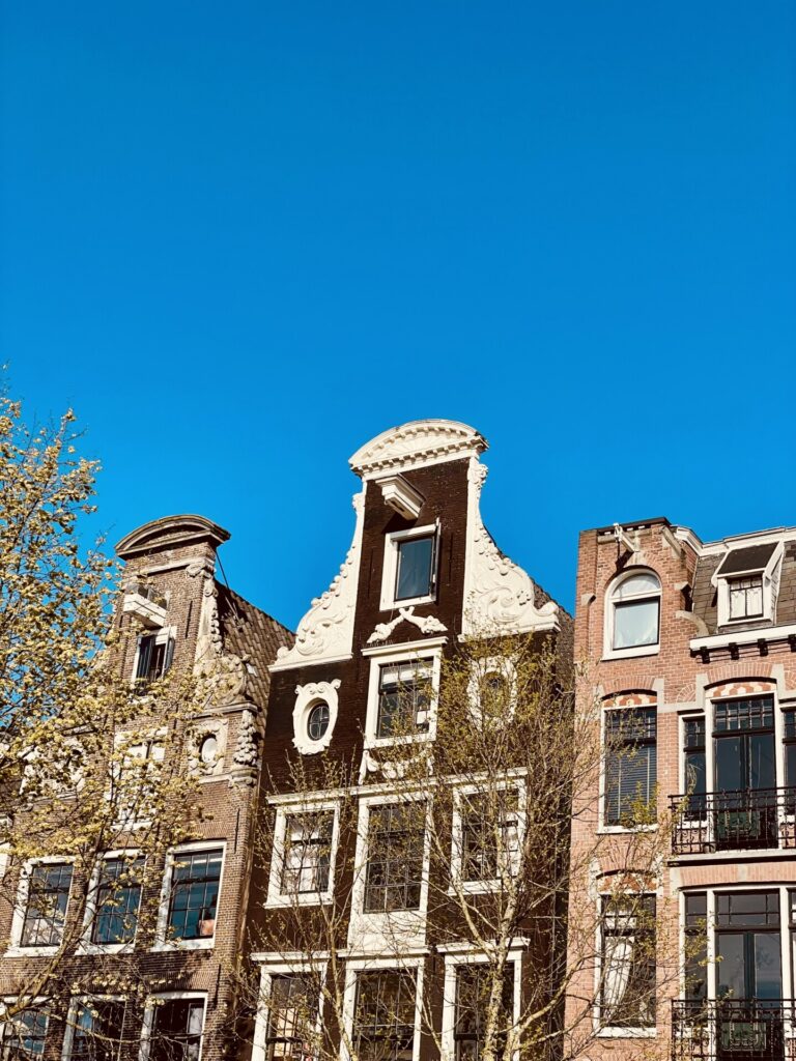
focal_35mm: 52
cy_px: 530
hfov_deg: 28.0
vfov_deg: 36.8
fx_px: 1594
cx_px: 398
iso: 25
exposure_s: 1/1597
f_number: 2
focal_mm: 6
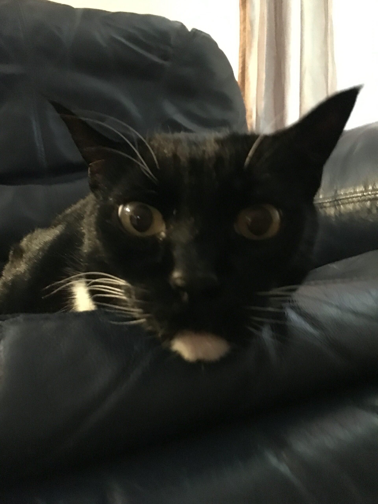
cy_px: 252
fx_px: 422
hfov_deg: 48.2
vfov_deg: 61.7
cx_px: 189
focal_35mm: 29
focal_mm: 4.15
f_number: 2.2
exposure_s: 1/15
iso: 1600
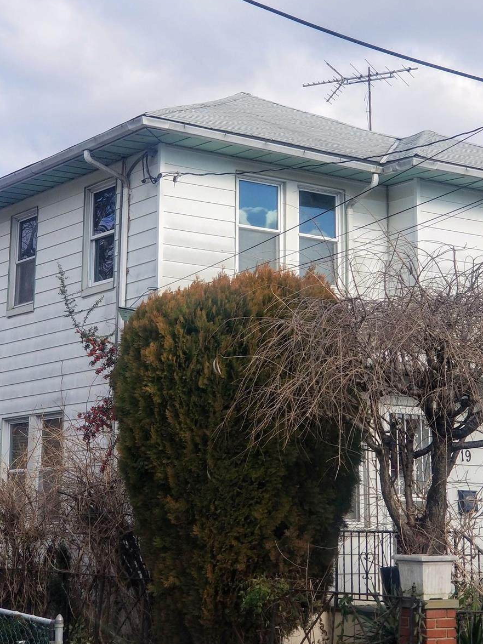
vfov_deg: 28.4
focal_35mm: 68
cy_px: 231
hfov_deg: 21.6
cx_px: 245
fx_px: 1265
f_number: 2.4
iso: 25
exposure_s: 1/444
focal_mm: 6
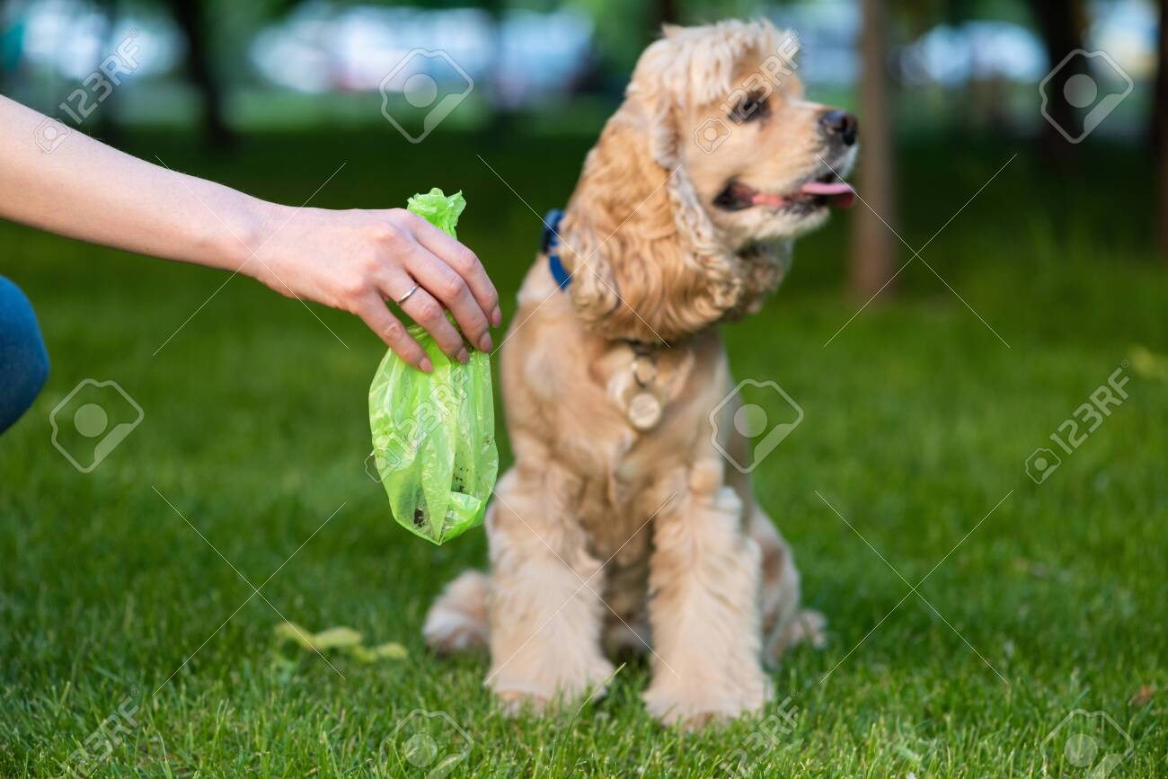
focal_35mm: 105
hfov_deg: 19.5
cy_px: 390
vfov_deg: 13.0
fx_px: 3407
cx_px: 584
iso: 400
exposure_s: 1/250
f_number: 4
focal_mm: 105
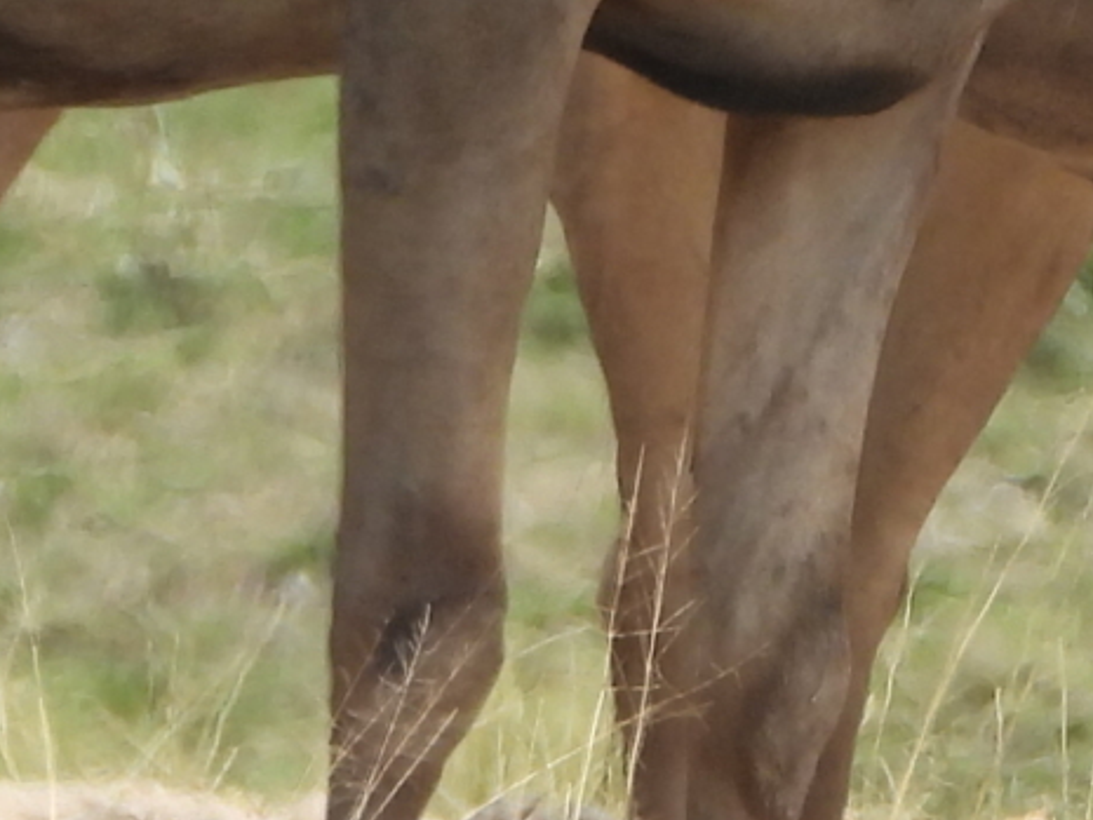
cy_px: -388
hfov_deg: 0.6
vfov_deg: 0.5
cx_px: 693
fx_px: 98508
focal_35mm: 3119
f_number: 5
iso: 100
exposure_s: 1/500
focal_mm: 102
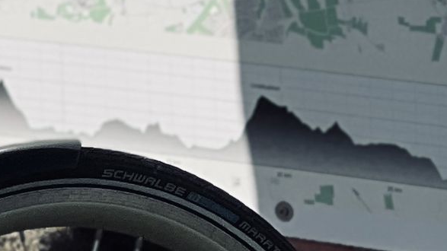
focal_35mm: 495
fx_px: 5866
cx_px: -114
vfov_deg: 2.4
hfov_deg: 4.3
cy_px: -244
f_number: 2.8
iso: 32
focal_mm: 9
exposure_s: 1/2053
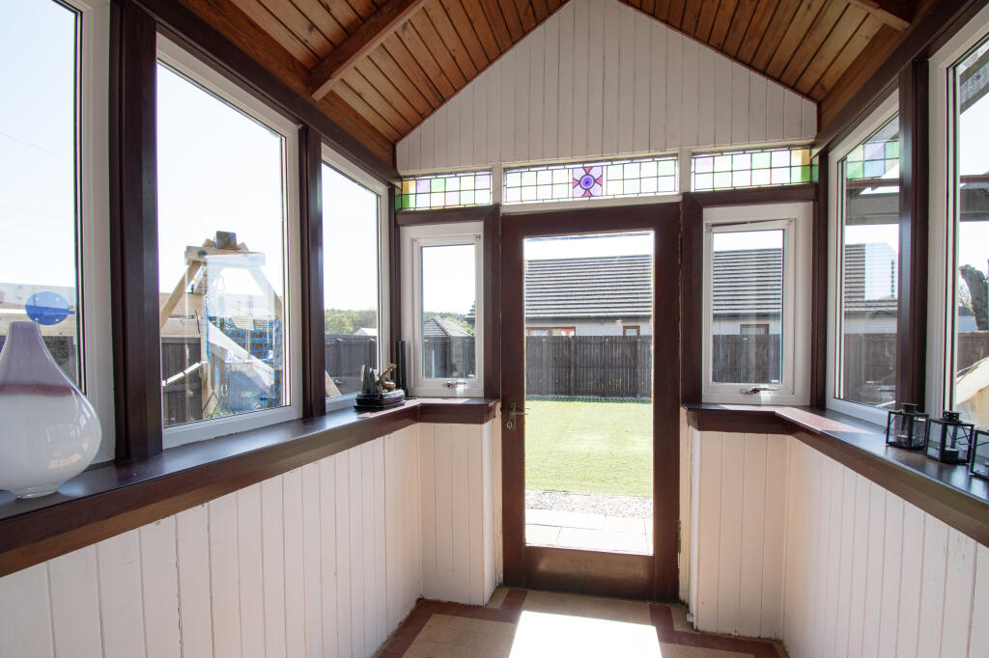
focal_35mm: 15
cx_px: 494
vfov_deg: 77.3
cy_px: 329
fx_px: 412
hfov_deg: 100.4
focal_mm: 10
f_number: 10
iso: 125
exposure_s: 1/40
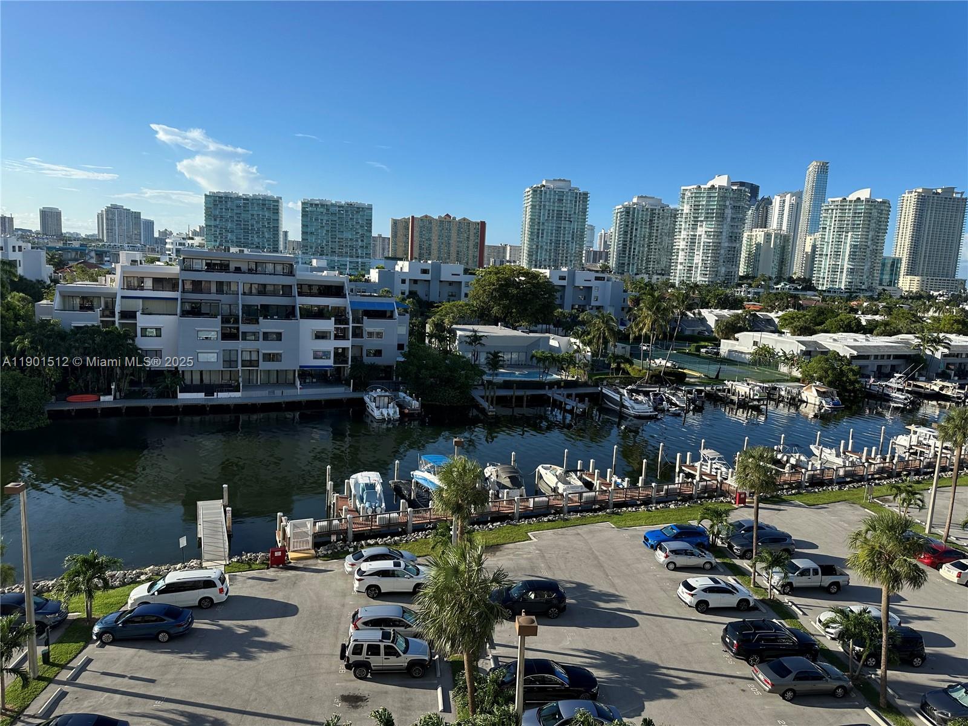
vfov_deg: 56.8
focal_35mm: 24
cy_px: 363
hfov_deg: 71.6
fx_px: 671
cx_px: 484
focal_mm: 6.86
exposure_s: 1/3155
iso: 80
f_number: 1.78
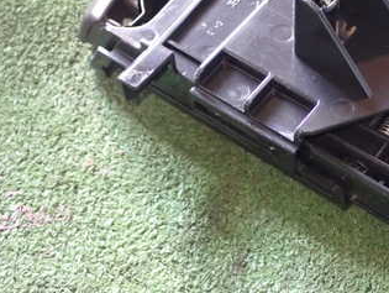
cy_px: 87
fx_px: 878
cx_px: 345
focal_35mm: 78
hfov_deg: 24.3
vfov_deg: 18.9
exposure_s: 1/40
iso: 800
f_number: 2.8
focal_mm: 7.31
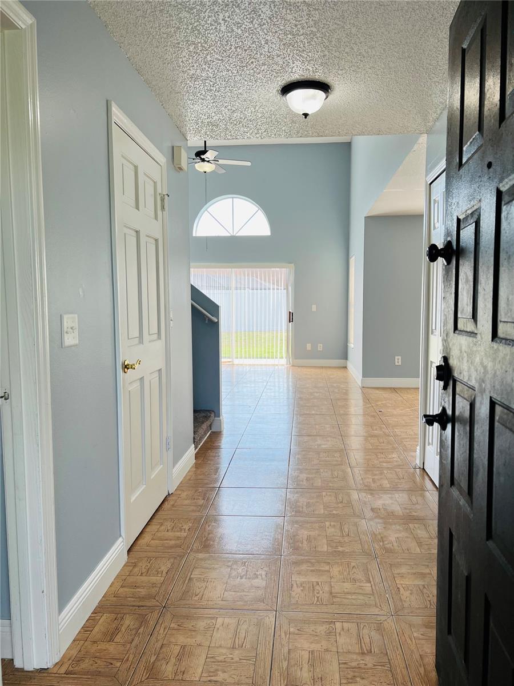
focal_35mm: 26
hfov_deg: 53.1
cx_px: 257
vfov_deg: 67.3
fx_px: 515
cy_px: 343
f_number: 1.5
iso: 50
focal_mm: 5.7
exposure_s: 1/345
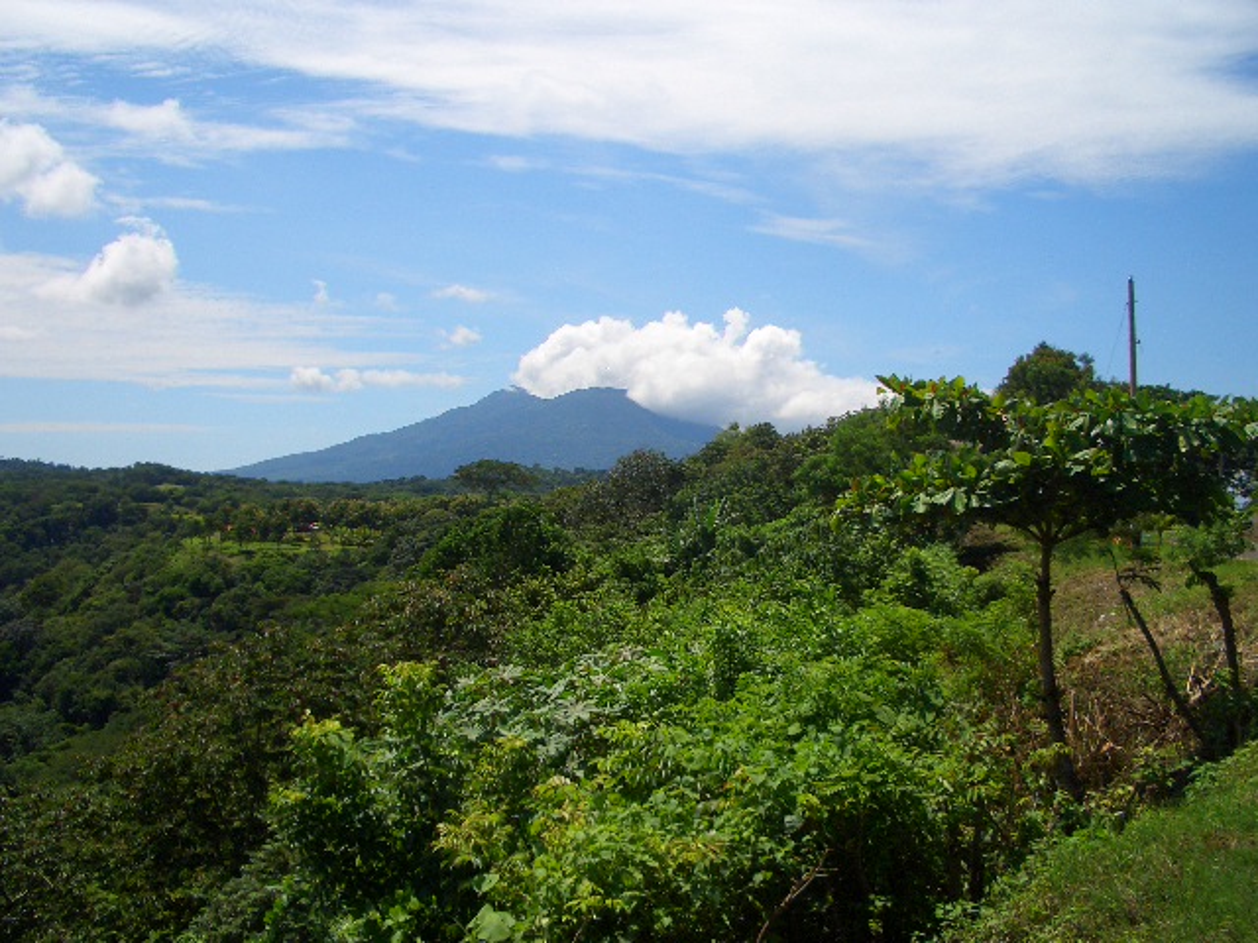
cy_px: 472
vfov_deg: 40.7
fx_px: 1272
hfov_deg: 52.6
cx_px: 629
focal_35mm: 35
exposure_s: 1/640
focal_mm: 5.8
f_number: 4.3
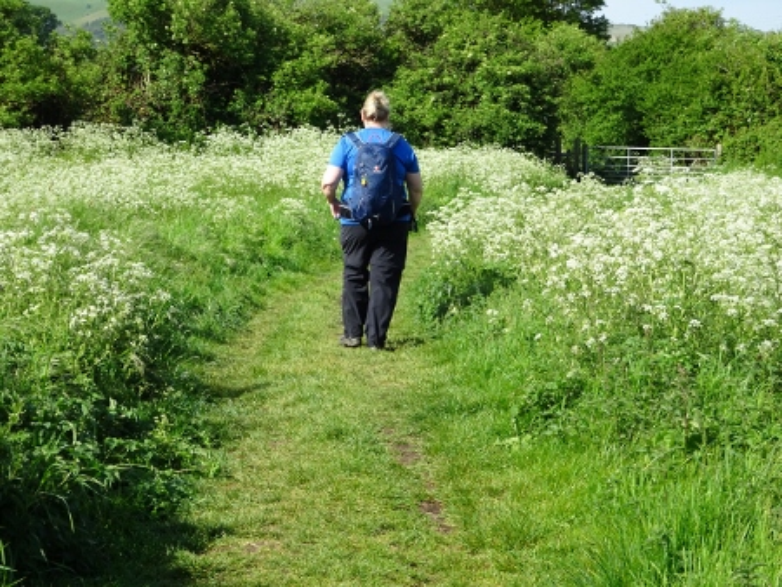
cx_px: 391
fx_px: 2260
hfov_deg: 19.6
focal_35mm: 100
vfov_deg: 14.8
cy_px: 294
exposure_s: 1/250
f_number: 5
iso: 80
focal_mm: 17.01
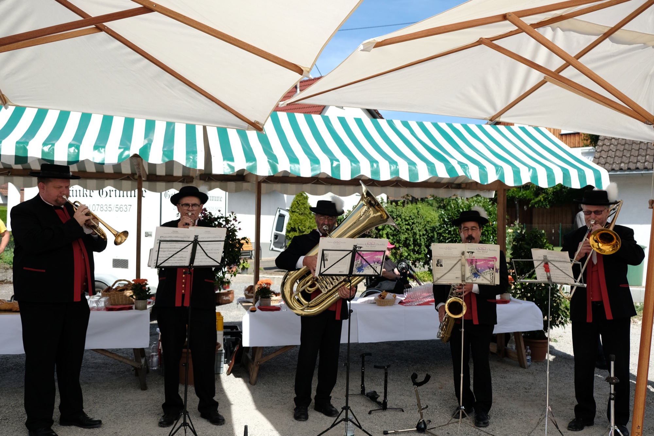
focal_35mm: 33
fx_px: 599
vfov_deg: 40.0
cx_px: 327
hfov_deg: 57.2
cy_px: 218
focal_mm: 22.3
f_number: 4
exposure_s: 1/2000
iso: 400
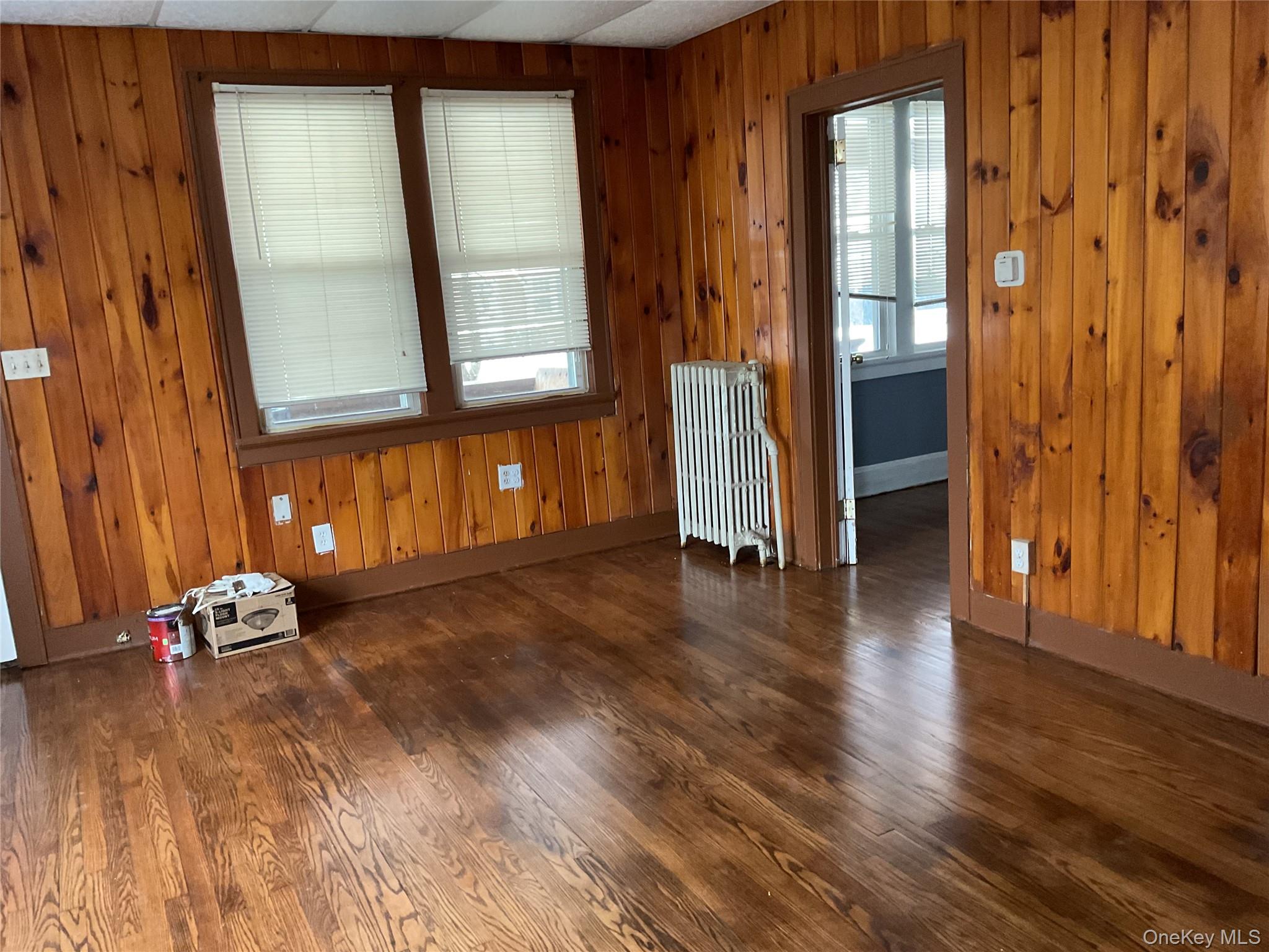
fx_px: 1063
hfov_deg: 61.7
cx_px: 634
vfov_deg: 48.2
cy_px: 476
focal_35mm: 29
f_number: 1.8
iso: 250
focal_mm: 3
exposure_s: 1/40
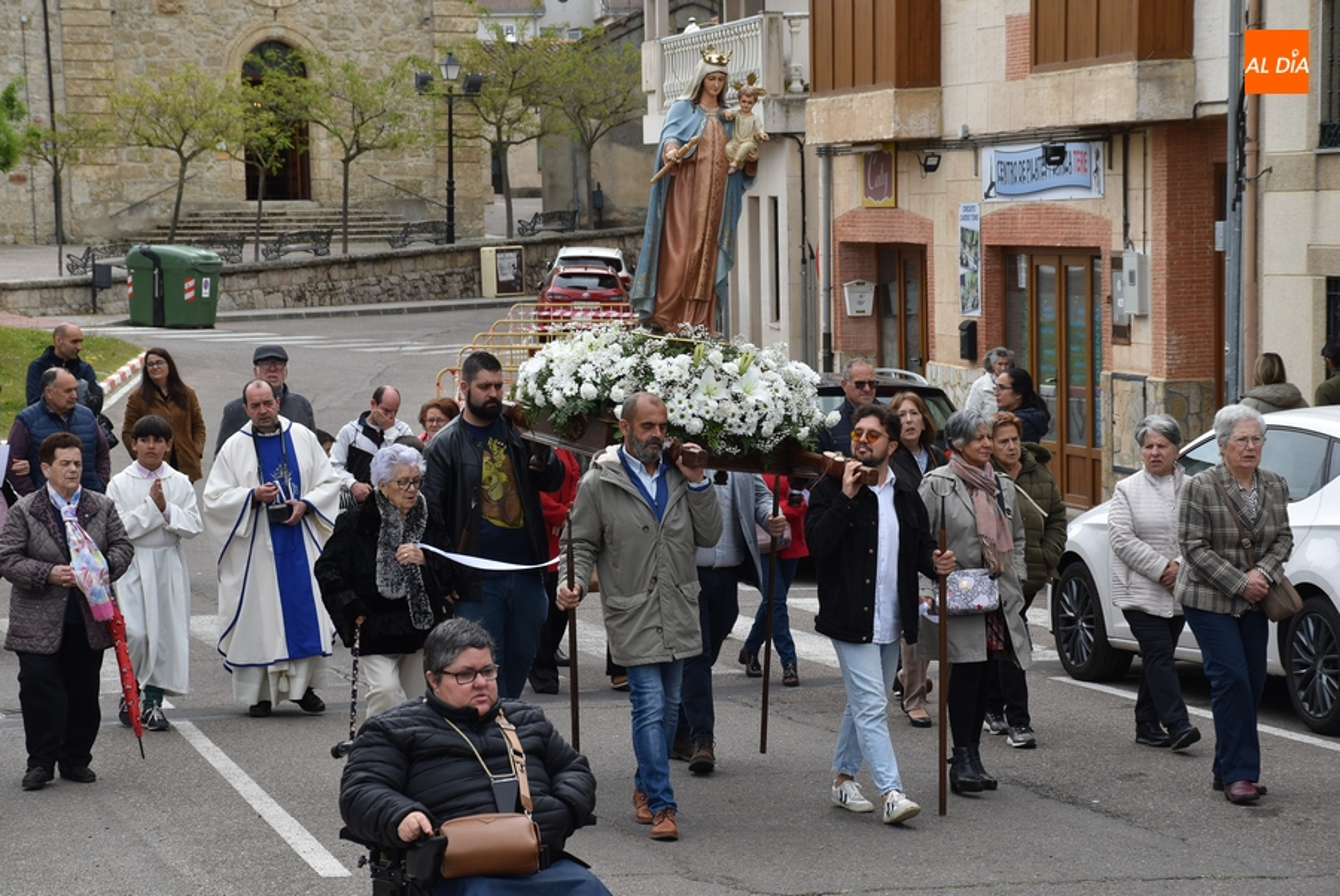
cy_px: 448
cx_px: 670
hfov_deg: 19.4
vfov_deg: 13.1
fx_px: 3912
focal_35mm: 105
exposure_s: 1/250
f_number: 8
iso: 200
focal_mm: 70
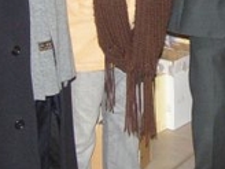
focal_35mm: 116
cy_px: -38
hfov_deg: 16.6
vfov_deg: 12.5
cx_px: 222
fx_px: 754
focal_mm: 6.3
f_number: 2.8
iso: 200
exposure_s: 1/40
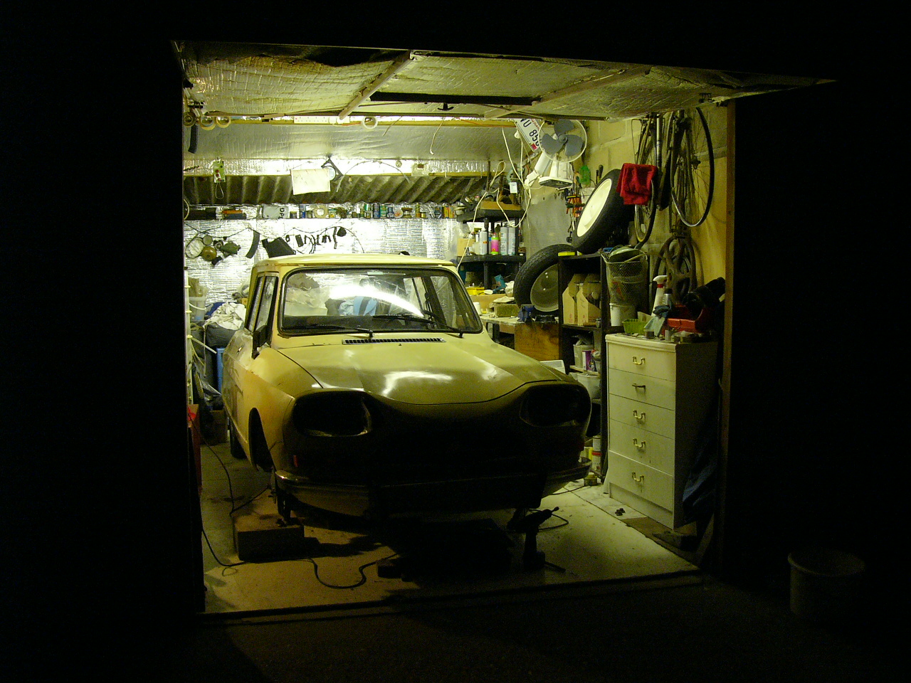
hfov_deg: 51.4
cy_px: 342
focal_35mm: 36
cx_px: 456
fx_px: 947
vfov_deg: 39.7
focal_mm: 6
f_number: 2.8
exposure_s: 1/10
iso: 200
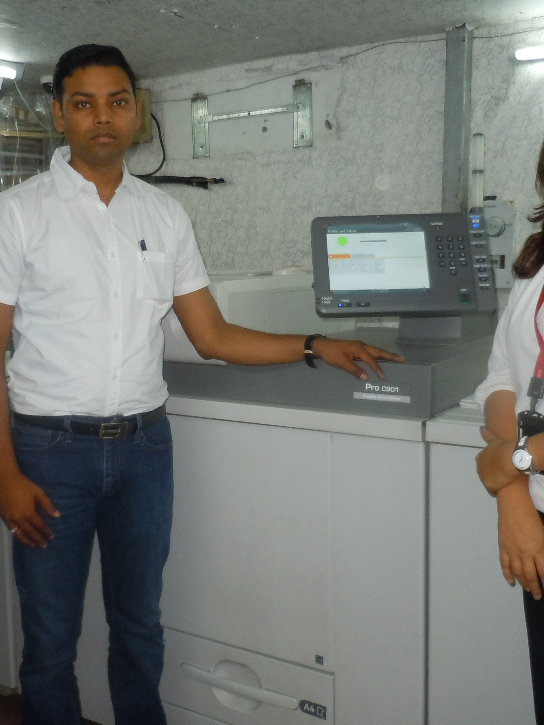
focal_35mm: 42
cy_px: 359
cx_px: 216
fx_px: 880
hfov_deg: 34.2
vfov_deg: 44.8
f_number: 3.7
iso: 200
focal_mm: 5
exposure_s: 1/25
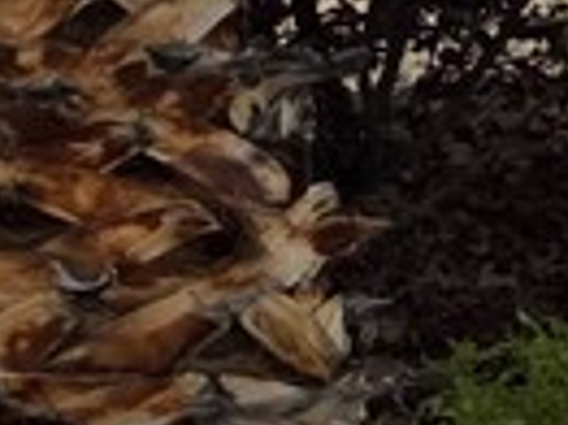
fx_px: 1672
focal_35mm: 102
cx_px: -1604
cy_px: 26
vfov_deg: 14.3
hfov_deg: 8.6
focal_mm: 2.2
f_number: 1.9
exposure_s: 1/1628
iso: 40
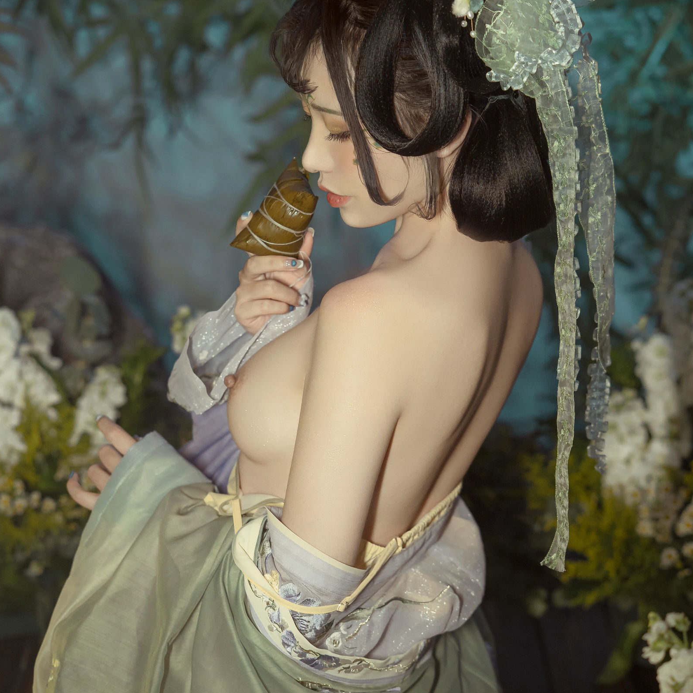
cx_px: 345
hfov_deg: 16.0
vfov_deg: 16.0
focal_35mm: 109
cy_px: 368
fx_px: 2469
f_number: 3.5
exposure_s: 1/60
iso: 640
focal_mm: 85
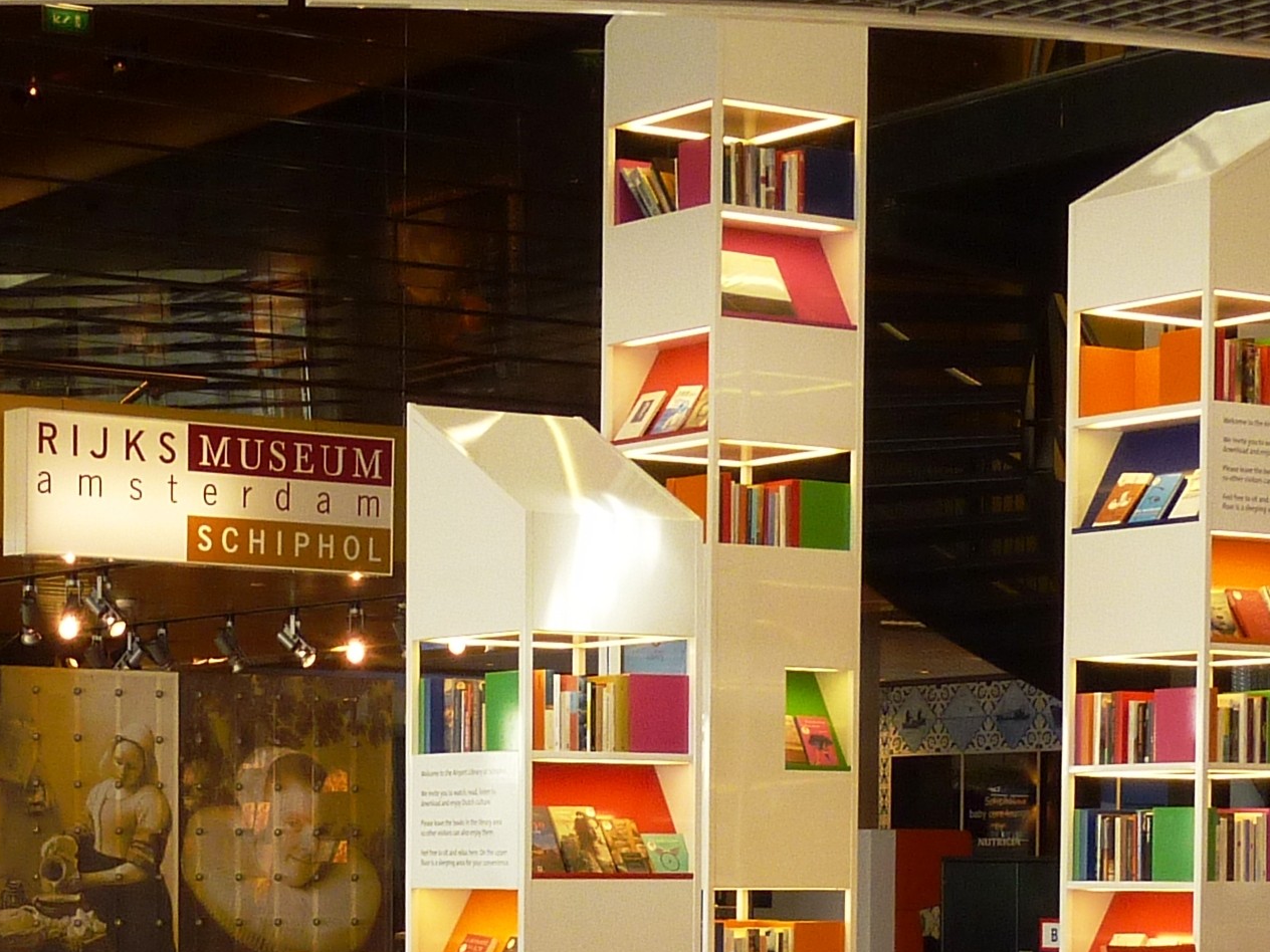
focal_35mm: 101
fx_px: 3706
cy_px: 1076
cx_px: 402
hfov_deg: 19.4
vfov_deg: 14.3
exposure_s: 1/30
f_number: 3.5
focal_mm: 5.7
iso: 160
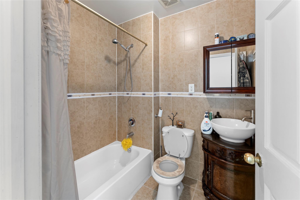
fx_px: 117
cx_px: 150
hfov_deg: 104.3
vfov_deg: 81.2
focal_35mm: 14
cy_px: 100
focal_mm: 14
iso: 320
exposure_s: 2
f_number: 8
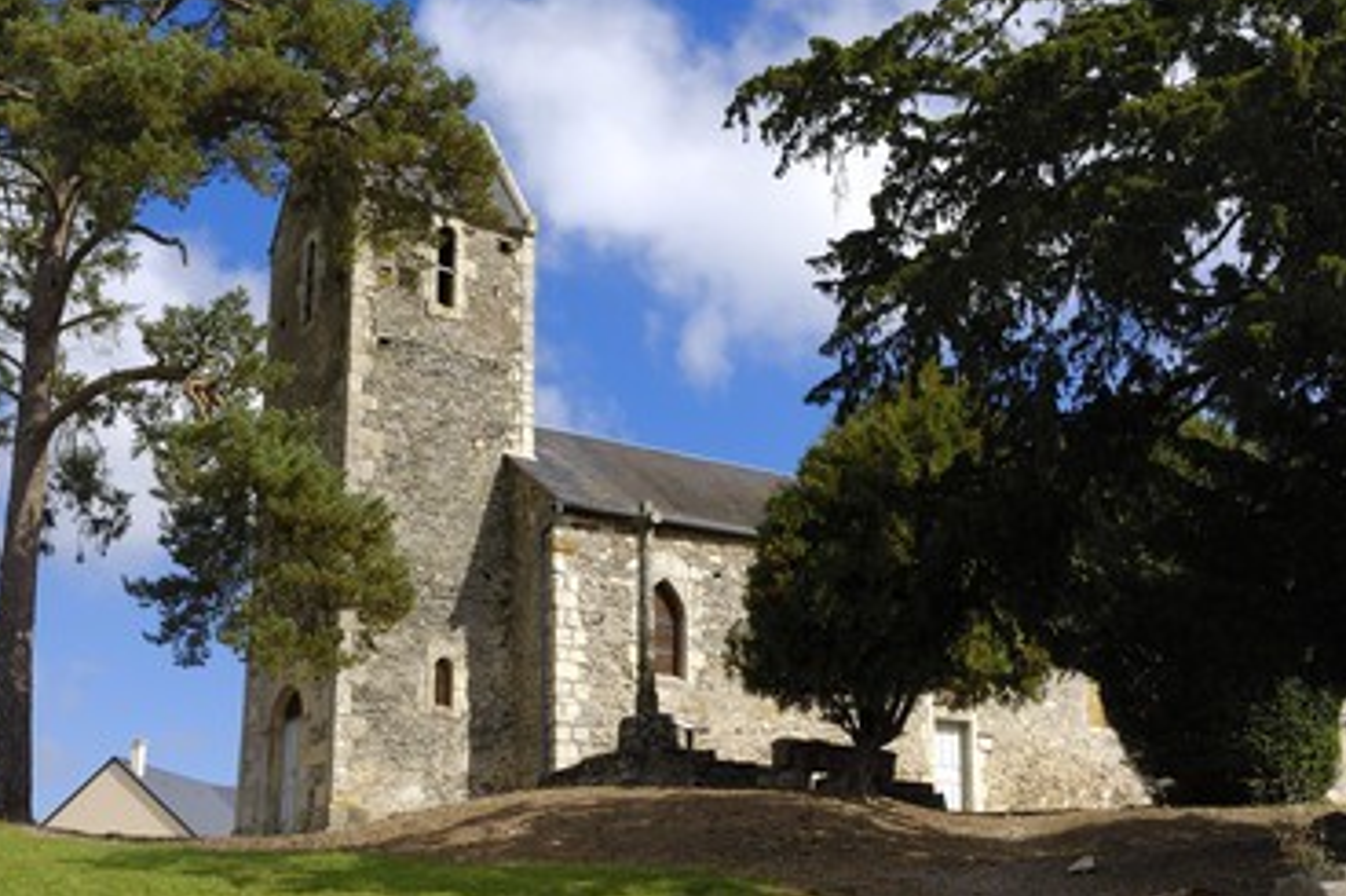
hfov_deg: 41.1
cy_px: 395
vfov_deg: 28.0
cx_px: 660
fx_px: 1794
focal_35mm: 48
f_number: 9
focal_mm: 28
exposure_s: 1/160
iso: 100
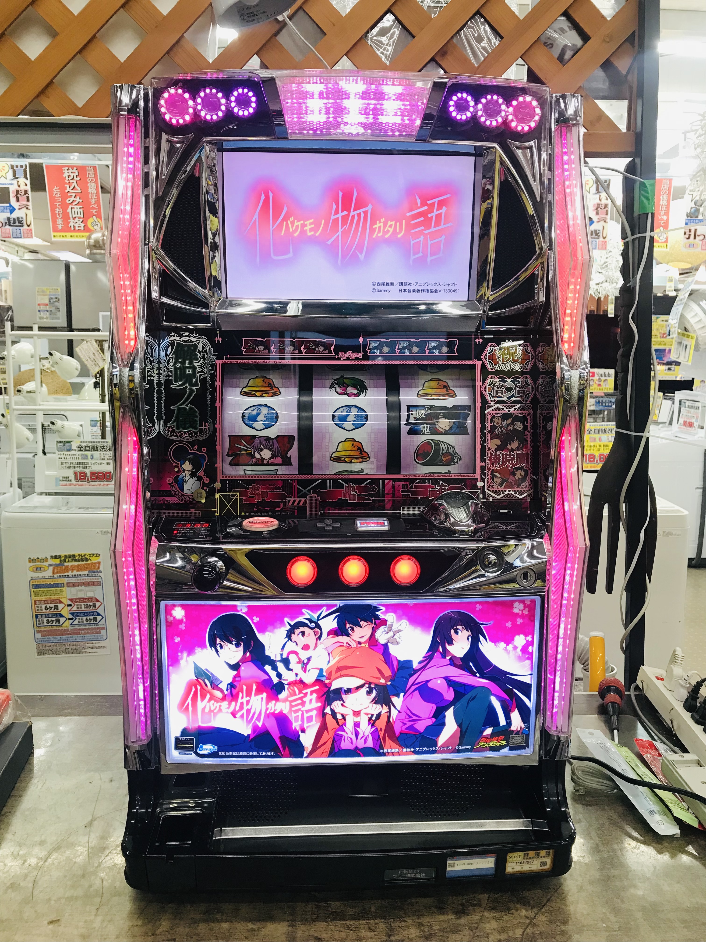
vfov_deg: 63.4
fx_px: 761
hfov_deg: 49.7
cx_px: 353
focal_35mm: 28
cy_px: 471
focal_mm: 3.99
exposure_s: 1/33
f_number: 1.8
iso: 20
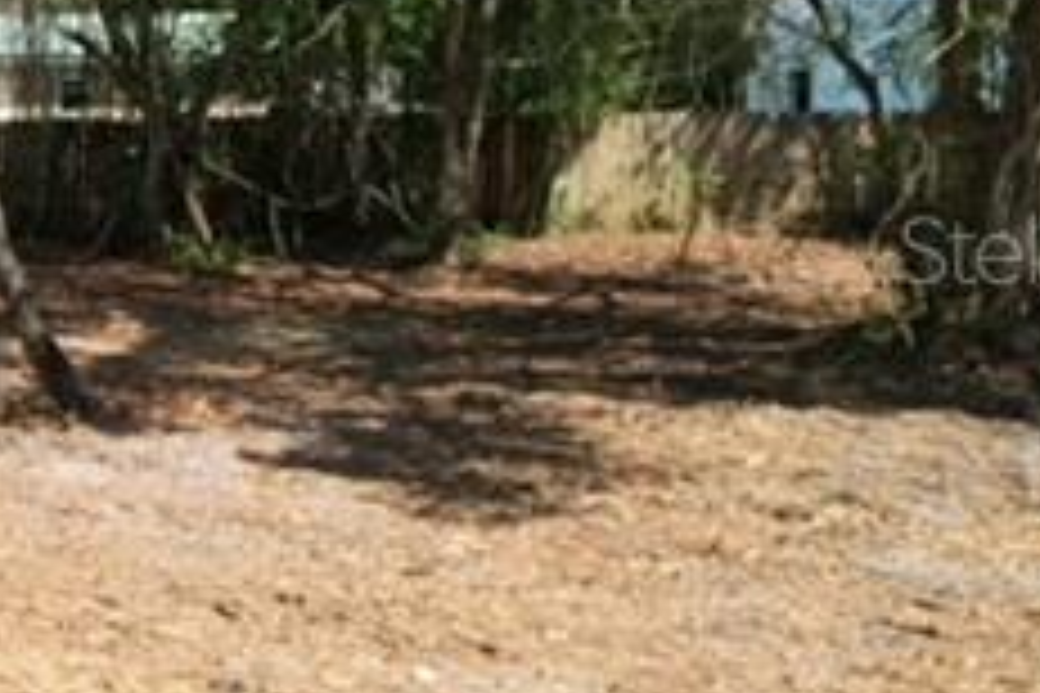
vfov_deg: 22.2
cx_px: -117
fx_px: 1762
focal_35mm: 61
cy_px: 248
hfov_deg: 29.5
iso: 120
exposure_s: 1/1000
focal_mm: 8.38
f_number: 2.8
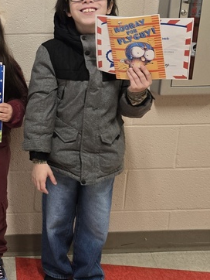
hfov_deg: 20.2
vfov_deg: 29.3
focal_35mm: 65
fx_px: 525
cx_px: -83
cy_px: 67
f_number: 1.8
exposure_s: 1/120
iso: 250
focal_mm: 5.4
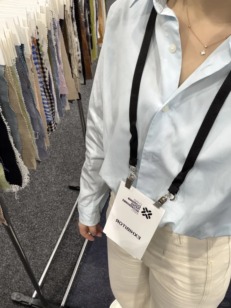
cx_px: 116
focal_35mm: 30
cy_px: 154
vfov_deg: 60.0
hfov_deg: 46.8
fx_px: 267
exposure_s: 1/50
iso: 320
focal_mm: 2.71
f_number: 1.9
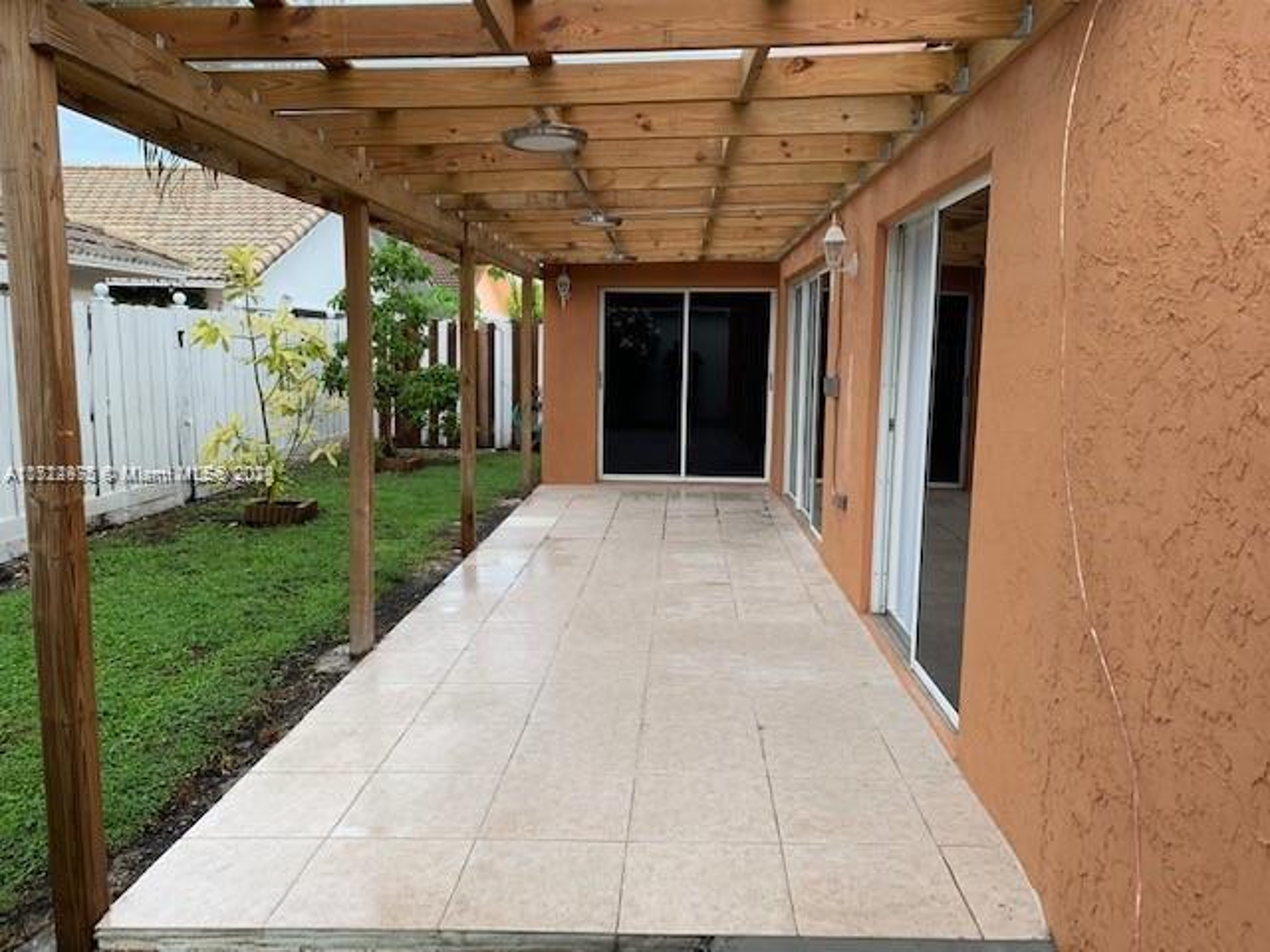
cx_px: 635
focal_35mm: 26
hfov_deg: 67.3
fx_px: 954
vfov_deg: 53.1
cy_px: 476
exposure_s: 1/222
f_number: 1.8
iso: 25
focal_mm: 4.25
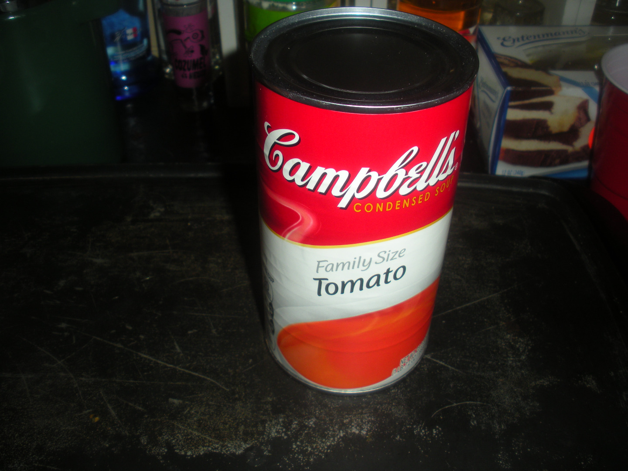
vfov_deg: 39.7
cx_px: 314
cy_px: 236
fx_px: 653
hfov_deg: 51.4
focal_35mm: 36
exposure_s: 1/60
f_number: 3.5
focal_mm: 6.3
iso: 64
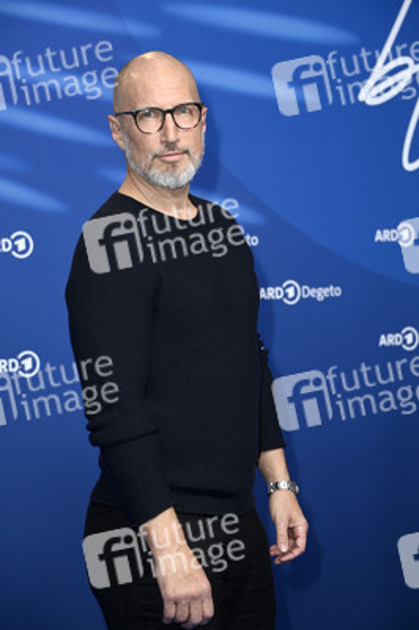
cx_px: 210
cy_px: 315
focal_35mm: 98
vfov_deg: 20.8
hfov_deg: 13.9
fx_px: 1714
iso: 1000
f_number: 5.6
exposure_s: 1/250
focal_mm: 98
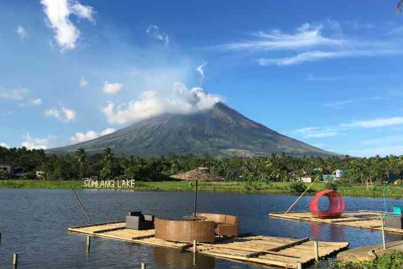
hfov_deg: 60.3
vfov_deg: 42.3
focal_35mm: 31
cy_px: 146
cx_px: 200
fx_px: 347
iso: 25
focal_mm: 4.15
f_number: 2.2
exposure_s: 1/1250
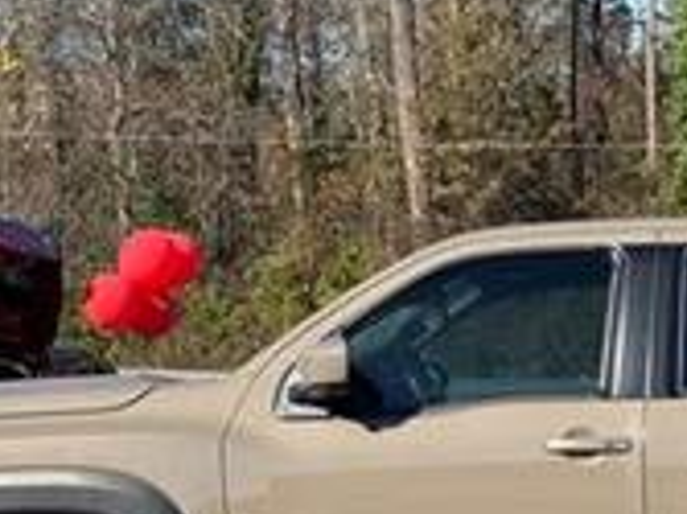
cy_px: 596
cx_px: 695
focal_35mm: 145
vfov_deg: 10.1
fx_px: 2876
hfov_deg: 13.4
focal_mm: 6.76
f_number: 1.78
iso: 64
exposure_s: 1/2959
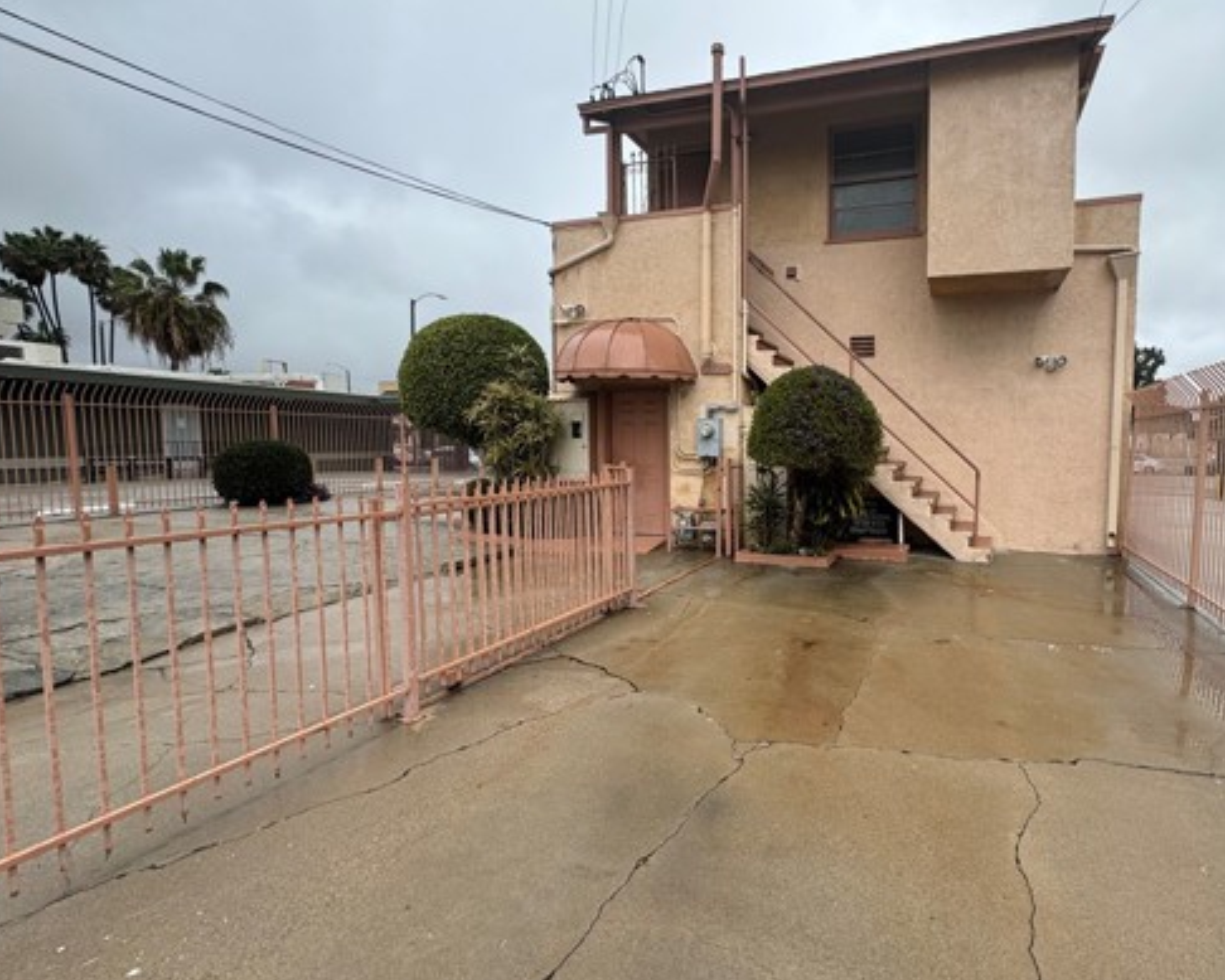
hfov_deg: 84.6
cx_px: 771
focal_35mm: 18
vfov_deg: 73.8
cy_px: 496
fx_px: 653
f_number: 2.2
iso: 50
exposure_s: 1/508
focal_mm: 2.22
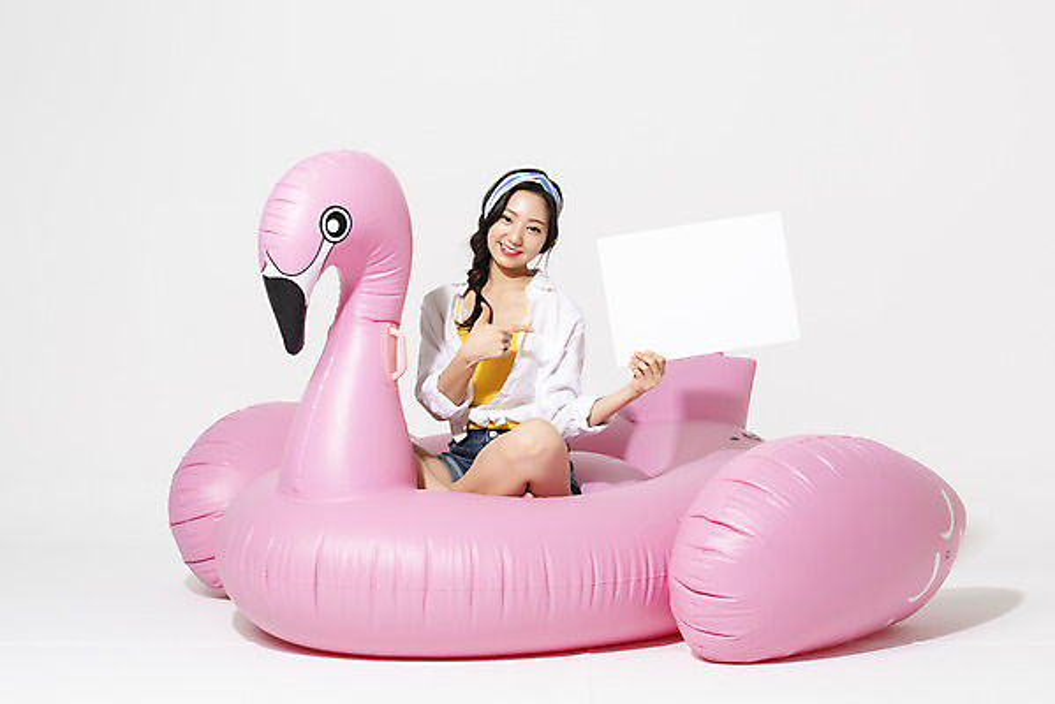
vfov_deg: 20.9
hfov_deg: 30.9
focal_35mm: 65
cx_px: 528
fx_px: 1906
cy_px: 352
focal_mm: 65
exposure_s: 1/125
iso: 100
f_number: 18
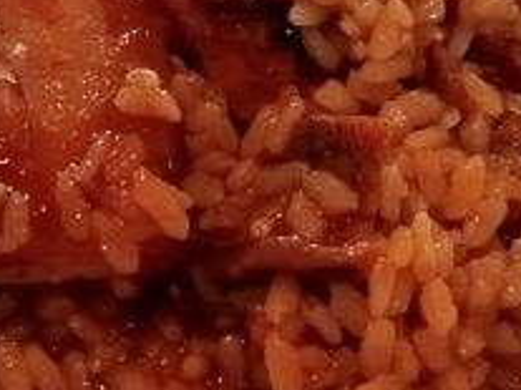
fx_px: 1790
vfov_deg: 12.4
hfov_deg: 16.6
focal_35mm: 119
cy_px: 269
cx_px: 224
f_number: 1.7
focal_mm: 5.31
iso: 200
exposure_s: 1/50
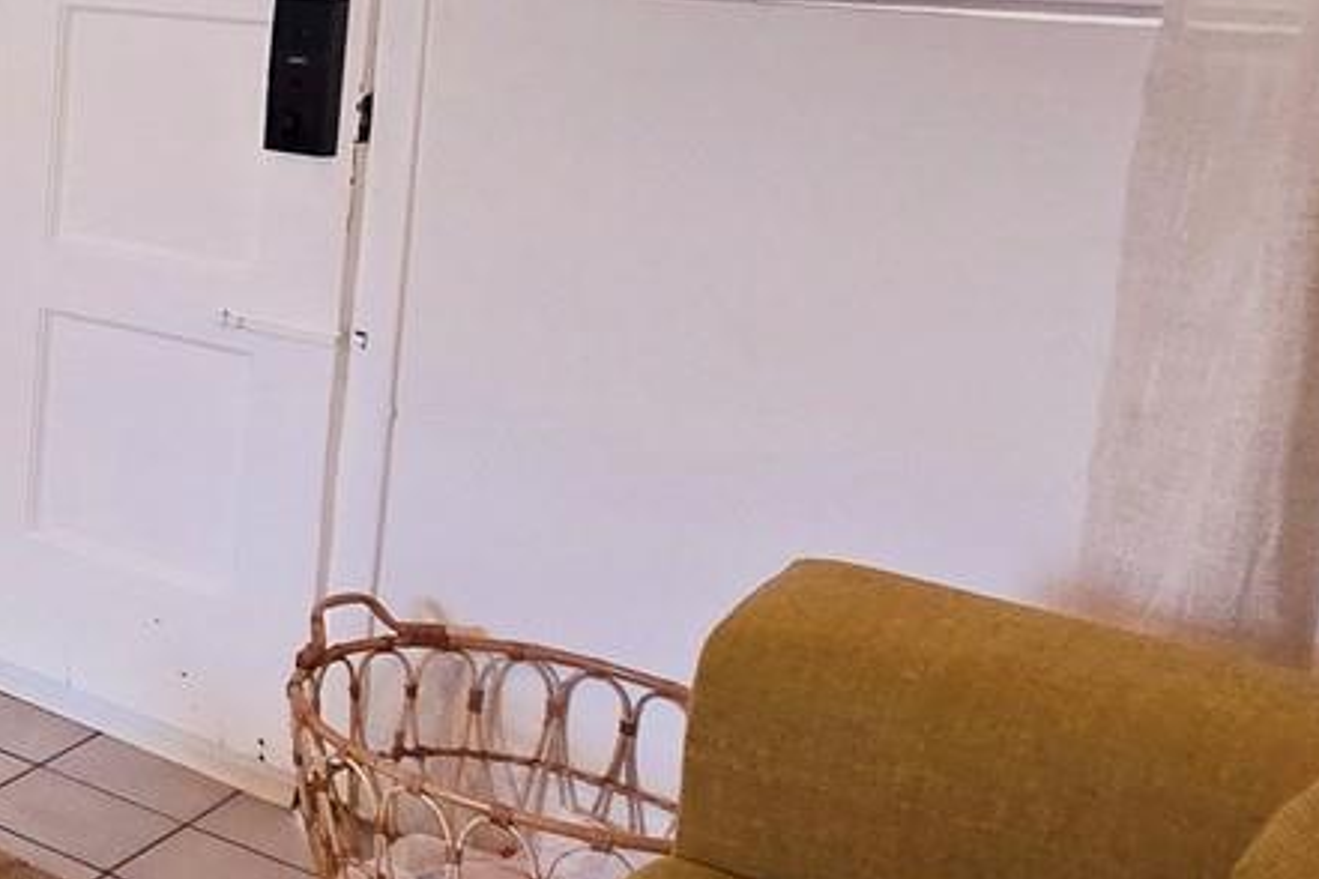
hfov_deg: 24.8
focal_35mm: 49
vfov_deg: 26.7
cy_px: 117
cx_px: -870
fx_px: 1795
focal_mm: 2.2
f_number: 2.2
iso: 200
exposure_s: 1/60.2
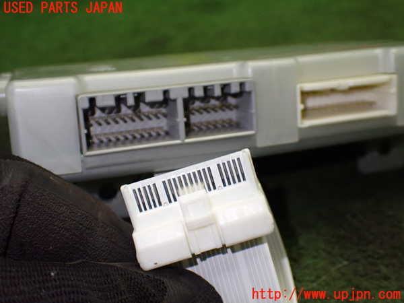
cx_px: 202
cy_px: 152
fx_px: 514
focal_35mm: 44
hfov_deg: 42.9
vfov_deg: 32.9
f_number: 2.9
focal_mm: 7.84
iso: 640
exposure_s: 1/160
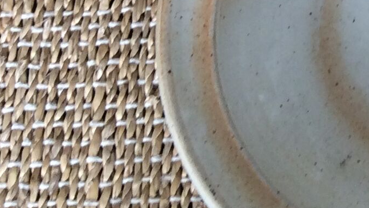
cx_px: 502
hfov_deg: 15.3
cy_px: -229
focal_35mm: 133
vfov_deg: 8.6
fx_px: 1302
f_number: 2.4
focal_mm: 3.3
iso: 40
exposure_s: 1/24
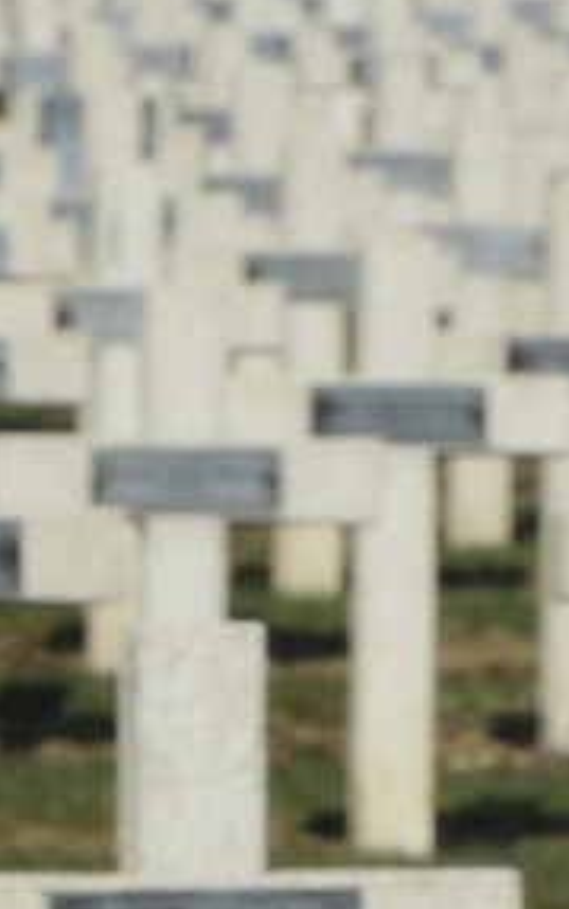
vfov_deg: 1.8
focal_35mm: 1141
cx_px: -248
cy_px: 2422
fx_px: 28281
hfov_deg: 1.2
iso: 200
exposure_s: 1/200
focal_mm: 200
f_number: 18
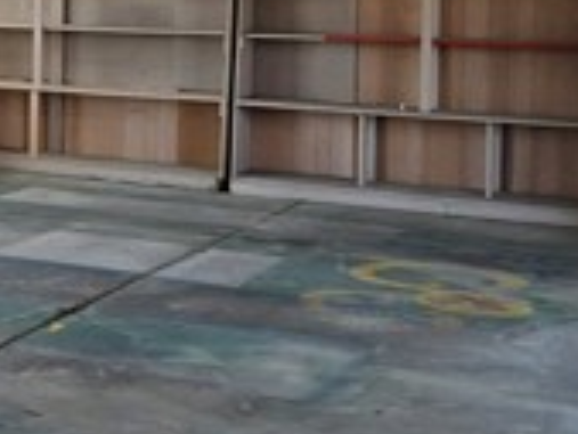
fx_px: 1454
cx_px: -226
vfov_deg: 16.7
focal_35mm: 87
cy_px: 7
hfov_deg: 20.1
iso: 25
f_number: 1.8
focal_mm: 5.4
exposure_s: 1/243
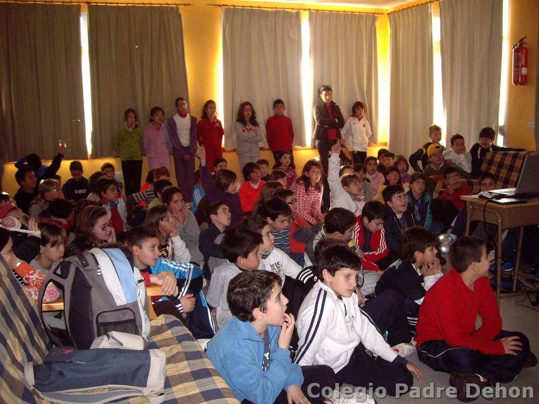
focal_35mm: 38
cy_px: 202
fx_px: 592
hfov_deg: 49.0
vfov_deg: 37.7
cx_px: 270
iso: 200
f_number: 2.7
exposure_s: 1/40
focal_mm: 6.2
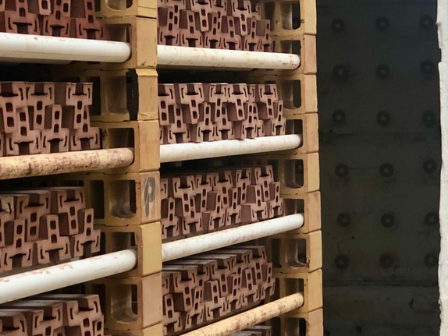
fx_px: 1644
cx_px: 279
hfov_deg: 15.5
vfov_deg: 11.7
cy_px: 101
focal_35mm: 127
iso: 100
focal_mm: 6.6
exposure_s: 1/30
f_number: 2.8
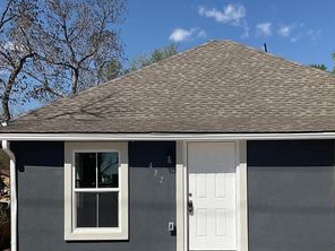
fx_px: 474
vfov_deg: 29.4
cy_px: 174
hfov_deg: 38.8
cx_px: 196
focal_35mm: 49
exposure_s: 1/3534
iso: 16
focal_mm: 3
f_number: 1.8
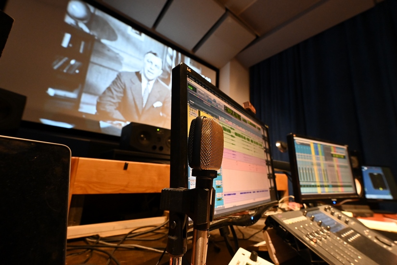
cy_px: 132
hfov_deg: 95.0
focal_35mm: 16
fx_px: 182
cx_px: 198
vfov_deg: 72.1
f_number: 7.1
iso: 6400
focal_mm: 16.5
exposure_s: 1/40
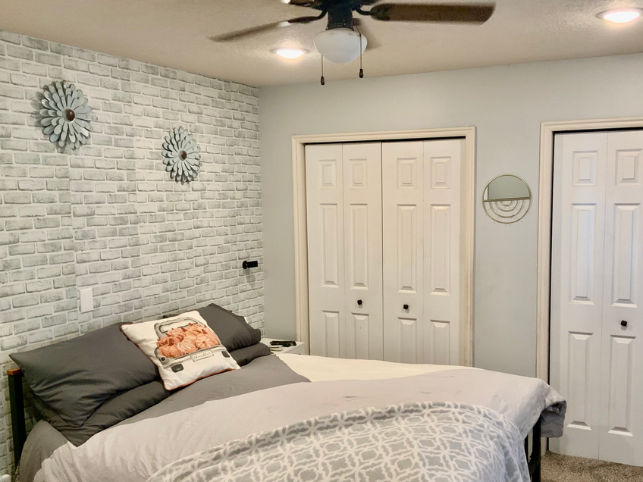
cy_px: 265
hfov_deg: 52.4
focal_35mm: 35
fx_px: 650
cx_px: 372
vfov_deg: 40.7
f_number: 1.8
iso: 80
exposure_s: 1/60
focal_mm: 3
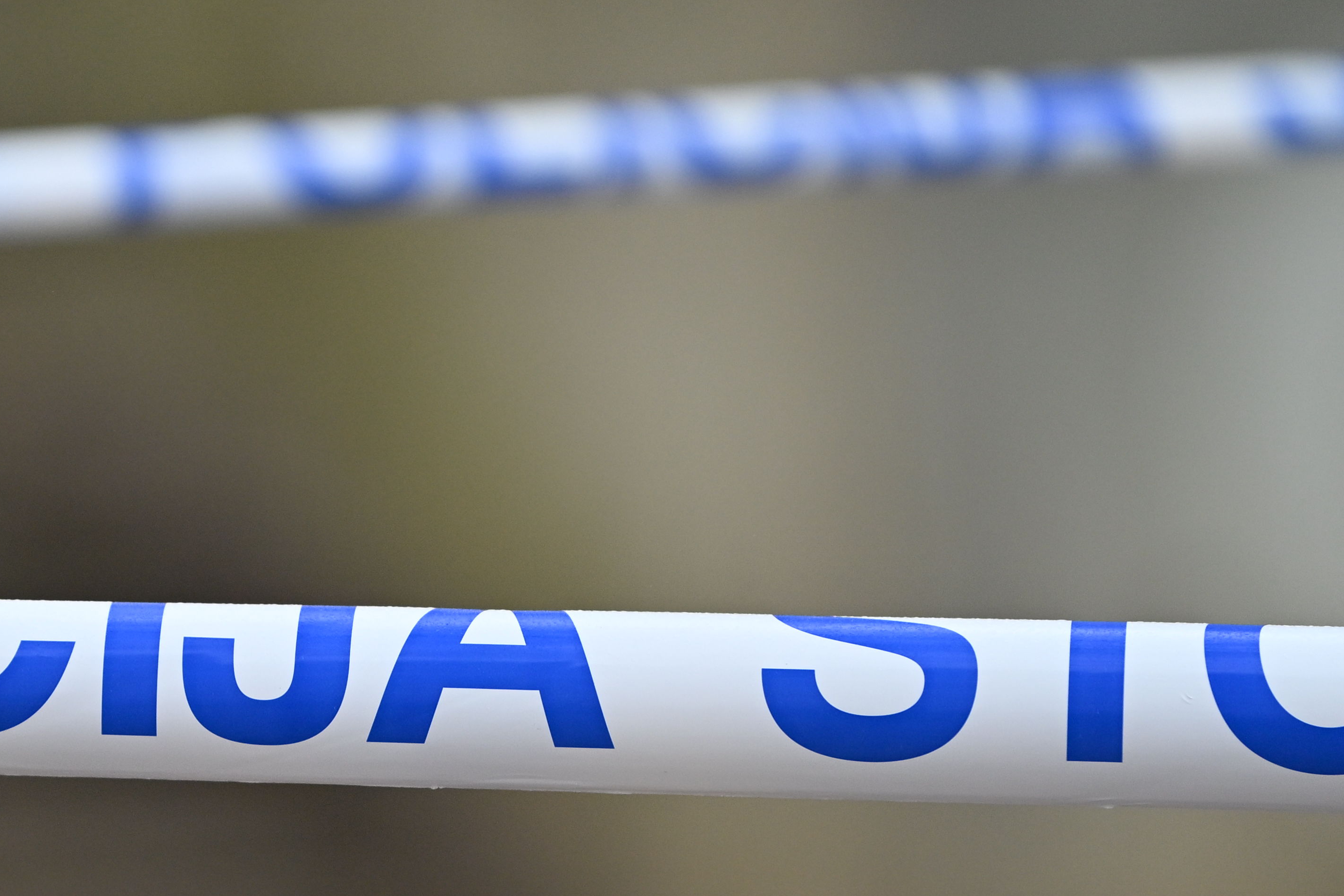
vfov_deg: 3.8
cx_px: 333
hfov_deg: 5.7
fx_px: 13477
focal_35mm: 361
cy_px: 607
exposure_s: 1/1000
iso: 640
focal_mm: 170
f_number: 2.8
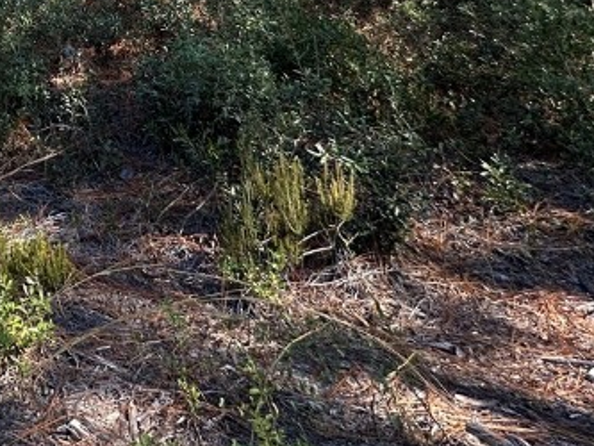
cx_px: -107
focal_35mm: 43
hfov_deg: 35.3
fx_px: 738
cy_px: -166
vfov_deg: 27.0
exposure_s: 1/424
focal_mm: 2.22
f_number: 2.2
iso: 40
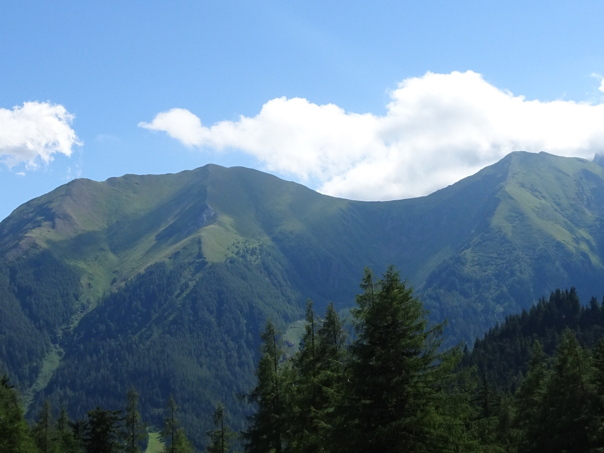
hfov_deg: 28.5
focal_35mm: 68
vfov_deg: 21.6
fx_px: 1187
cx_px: 331
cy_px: 190
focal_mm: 5.43
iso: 80
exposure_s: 1/1000
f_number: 4
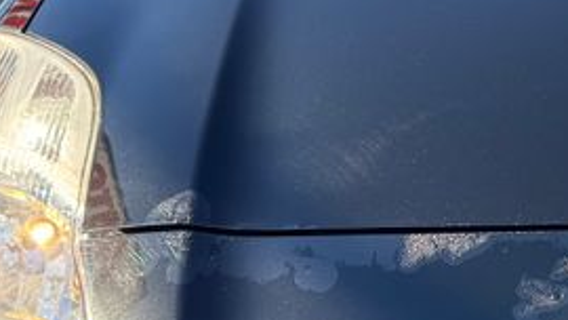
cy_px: 251
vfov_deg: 12.2
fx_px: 1491
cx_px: 698
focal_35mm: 99
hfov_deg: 20.1
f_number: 1.78
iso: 80
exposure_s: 1/506
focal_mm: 6.76
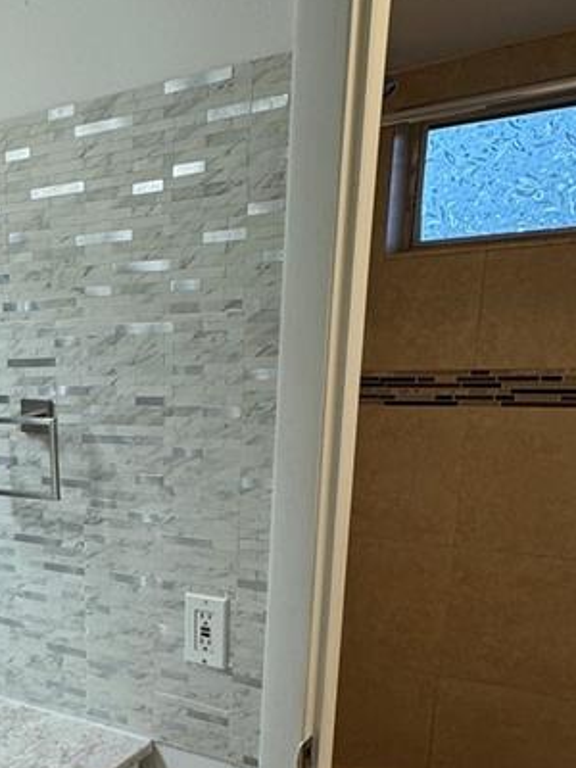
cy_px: 616
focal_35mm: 42
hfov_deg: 30.3
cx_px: -79
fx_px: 932
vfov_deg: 42.7
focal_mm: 2.22
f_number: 2.2
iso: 64
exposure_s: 1/120
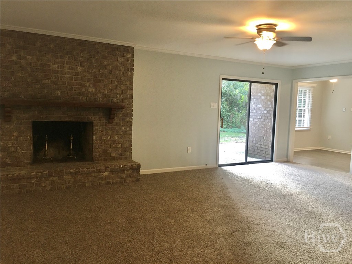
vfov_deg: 48.2
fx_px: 295
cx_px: 176
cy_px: 132
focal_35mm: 29
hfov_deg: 61.7
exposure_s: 1/15
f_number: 2.2
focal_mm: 4.15
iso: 50
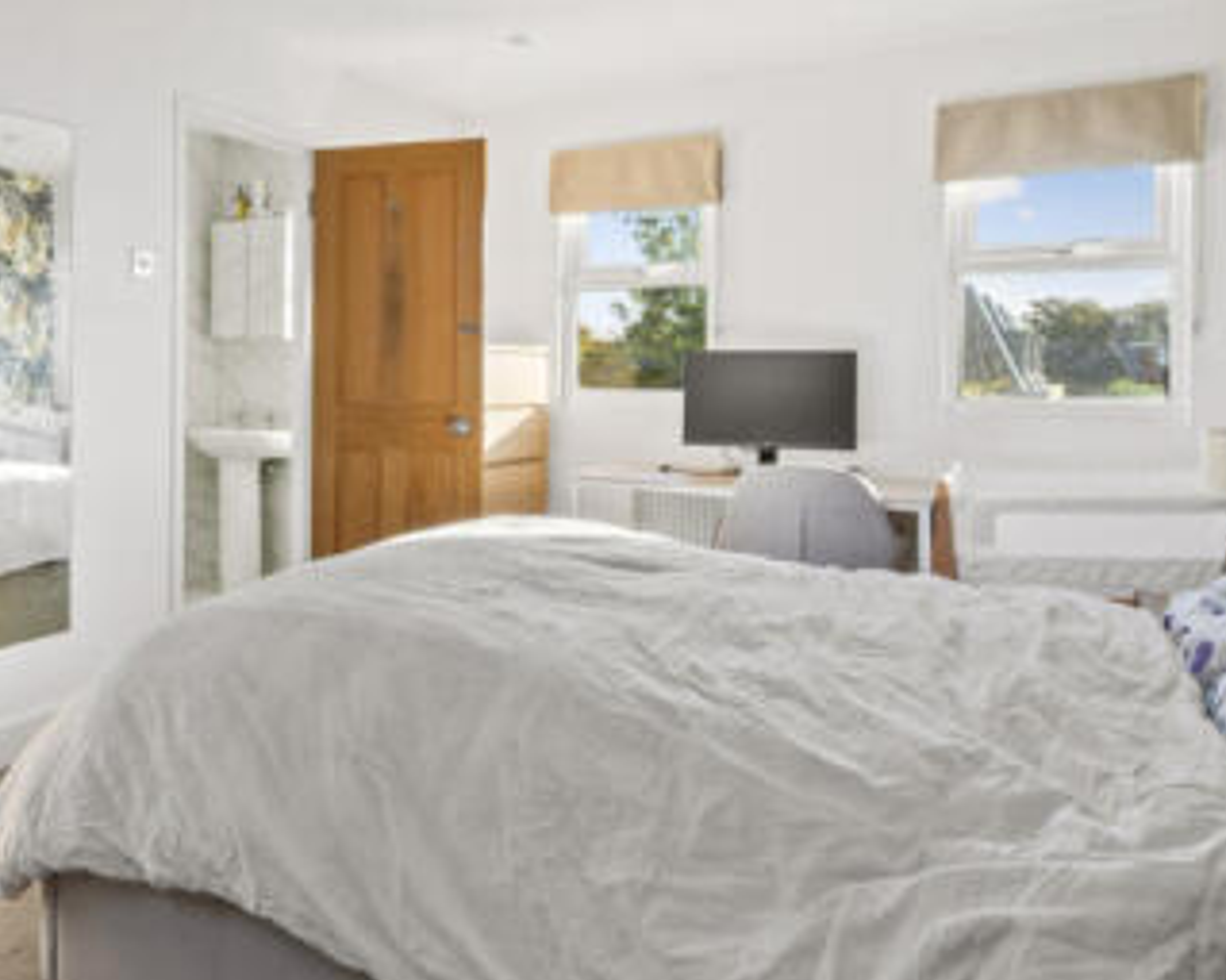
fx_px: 979
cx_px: 396
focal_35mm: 27
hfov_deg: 62.3
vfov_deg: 52.6
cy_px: 373
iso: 200
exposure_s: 1/2.5
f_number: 16
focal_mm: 14
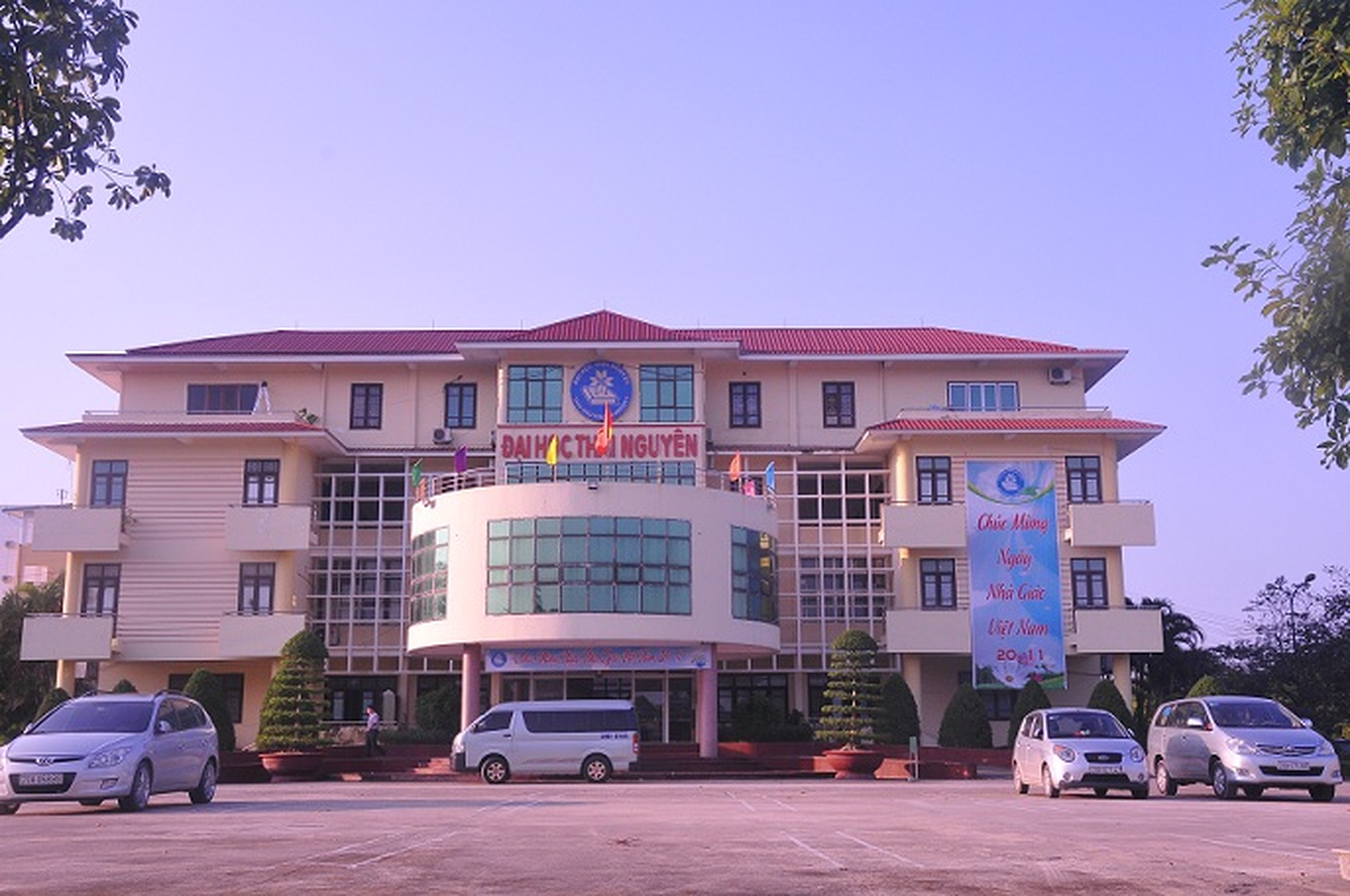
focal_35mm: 39
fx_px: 1460
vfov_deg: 34.1
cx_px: 675
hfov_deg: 49.6
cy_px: 448
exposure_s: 1/500
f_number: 10
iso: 800
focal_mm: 26
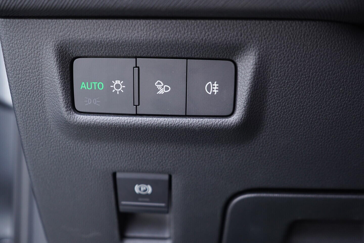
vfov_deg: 36.9
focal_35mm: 36
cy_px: 122
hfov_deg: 53.1
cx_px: 182
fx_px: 364
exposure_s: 1/40
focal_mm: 24
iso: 500
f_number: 2.8
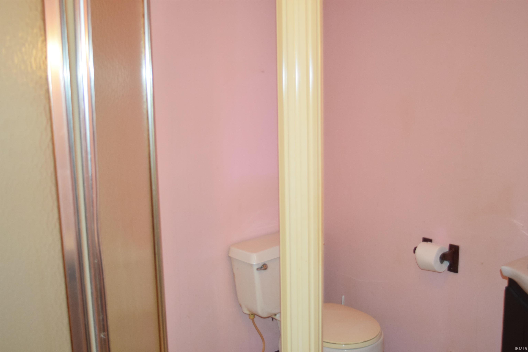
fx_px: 550
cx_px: 264
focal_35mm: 38
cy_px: 176
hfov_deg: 51.3
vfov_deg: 35.5
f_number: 4
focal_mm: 25
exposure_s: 1/80
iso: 800
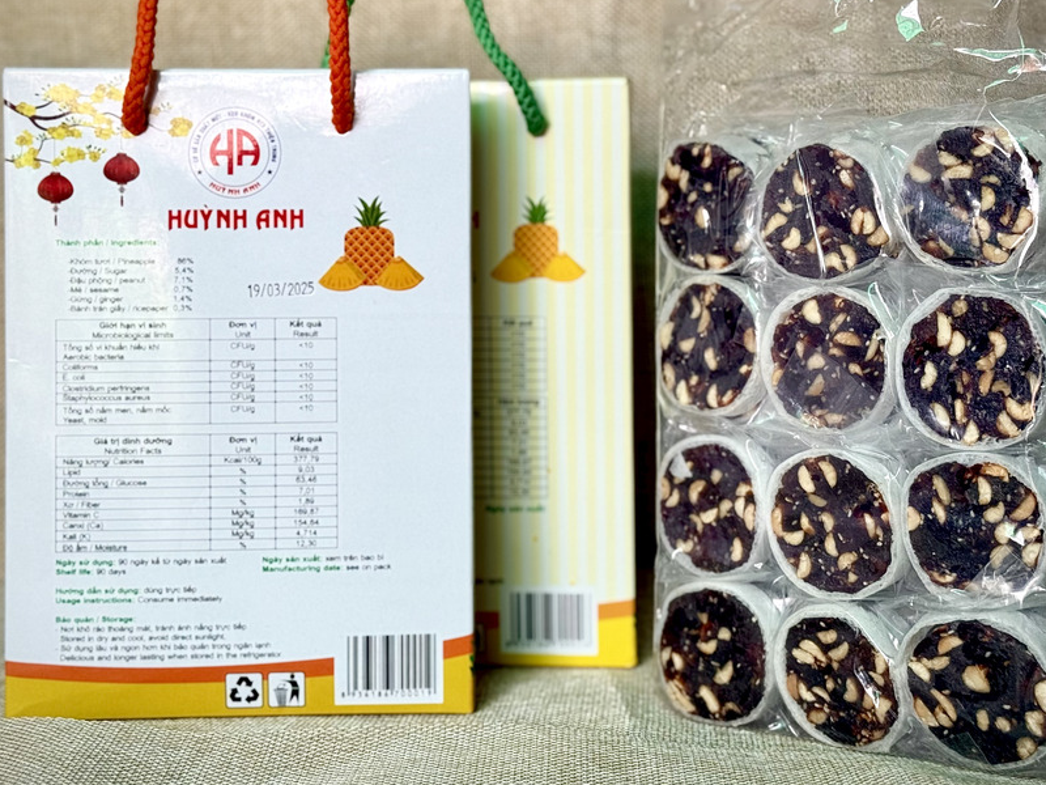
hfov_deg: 32.2
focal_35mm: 60
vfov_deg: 24.4
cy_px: 347
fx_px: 1813
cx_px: 531
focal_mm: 6.76
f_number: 1.78
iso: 80
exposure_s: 1/121
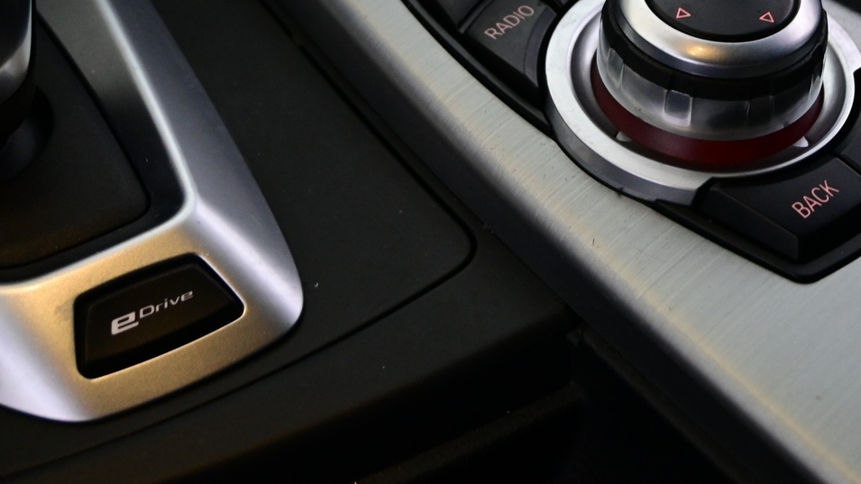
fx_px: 1491
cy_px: 55
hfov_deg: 31.7
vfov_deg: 18.2
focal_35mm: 65
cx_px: 636
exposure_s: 1/40
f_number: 4.2
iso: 1600
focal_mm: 24.5
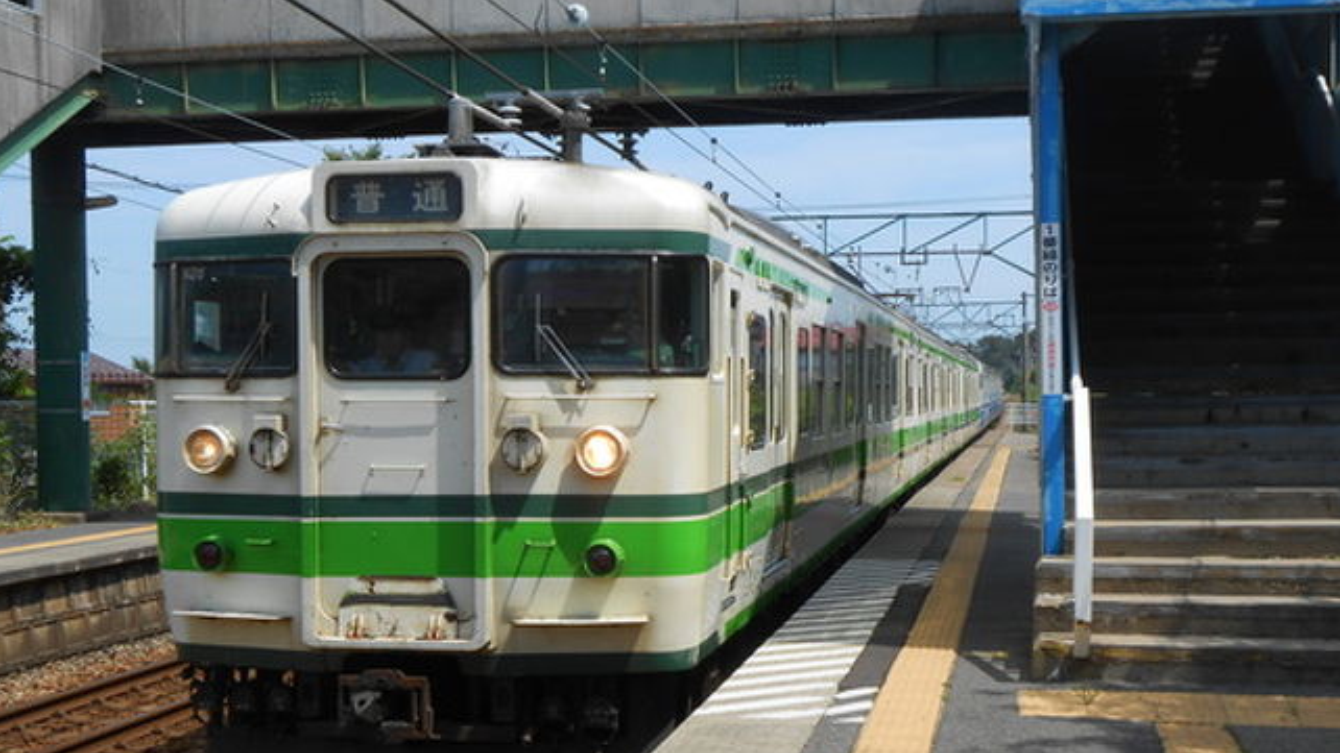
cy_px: 468
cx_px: 668
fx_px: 1919
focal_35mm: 54
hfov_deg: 38.5
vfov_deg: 22.2
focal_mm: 8.8
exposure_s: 1/500
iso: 80
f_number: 4.8
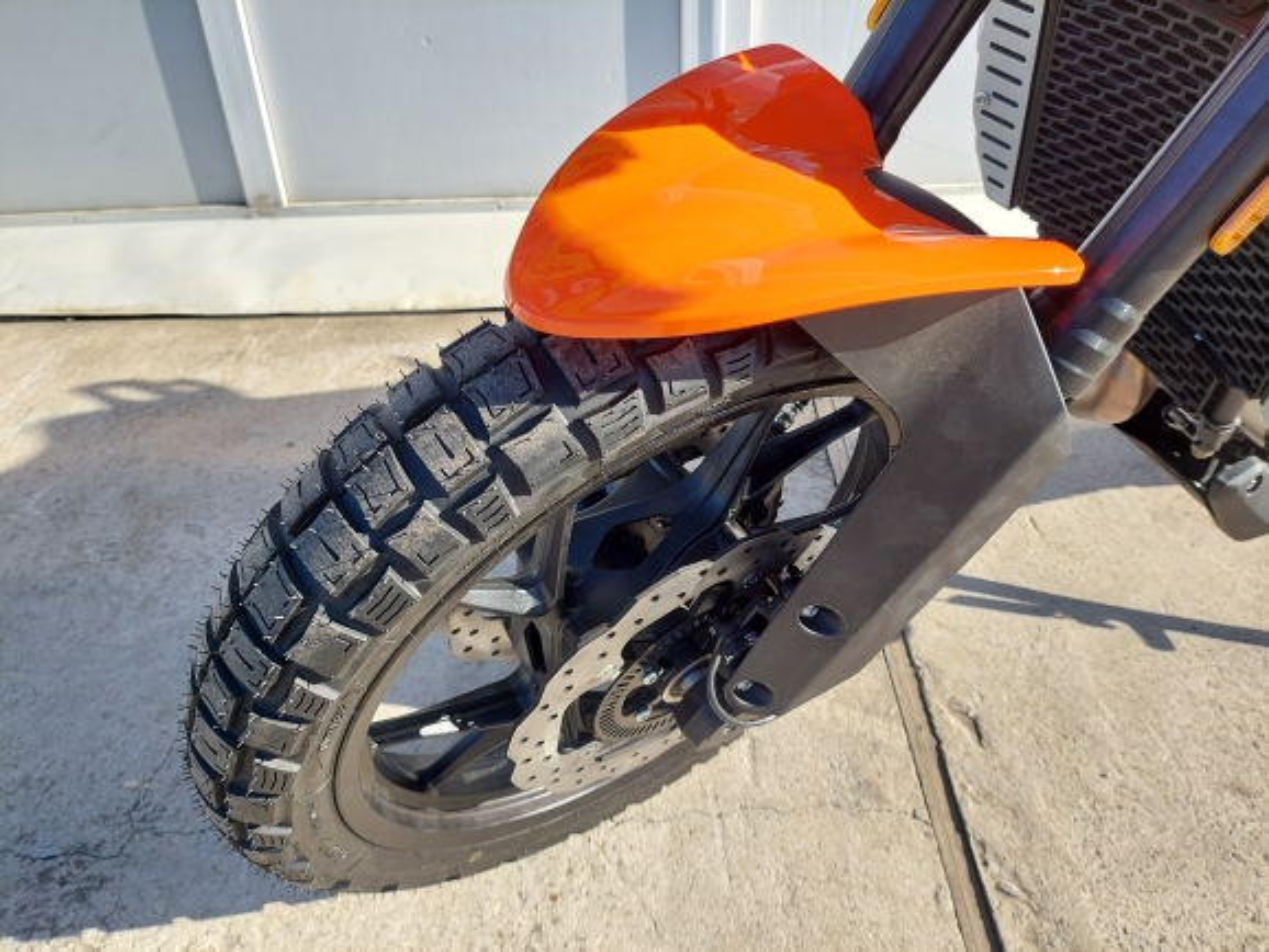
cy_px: 476
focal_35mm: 24
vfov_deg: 56.9
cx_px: 634
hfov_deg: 71.6
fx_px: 880
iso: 40
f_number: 1.8
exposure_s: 1/508
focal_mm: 5.23
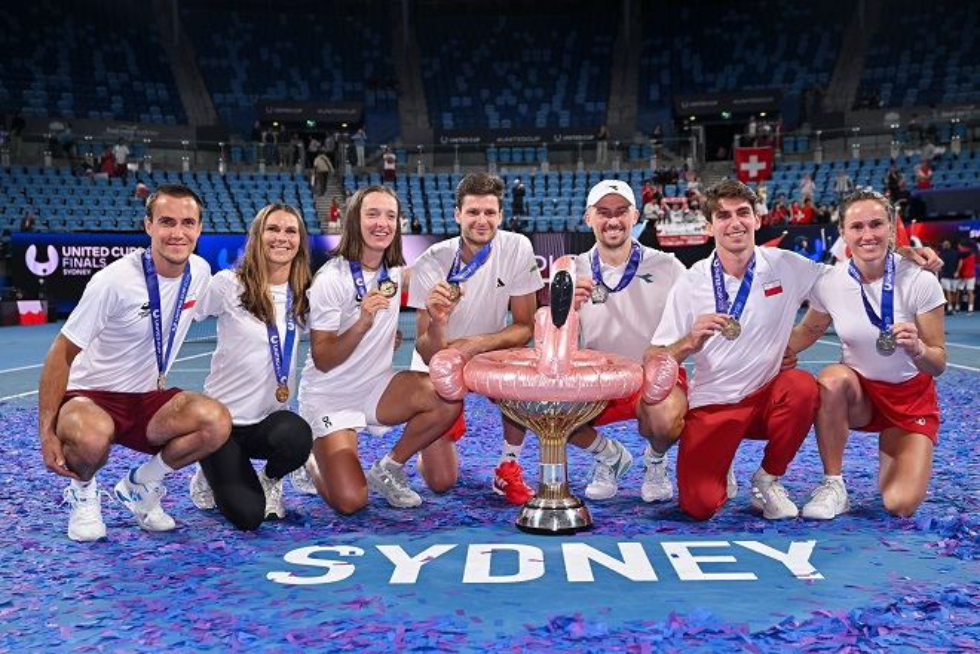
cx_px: 490
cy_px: 327
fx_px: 1170
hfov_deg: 45.4
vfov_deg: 31.2
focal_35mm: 43
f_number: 4.5
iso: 500
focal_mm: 43
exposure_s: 1/500
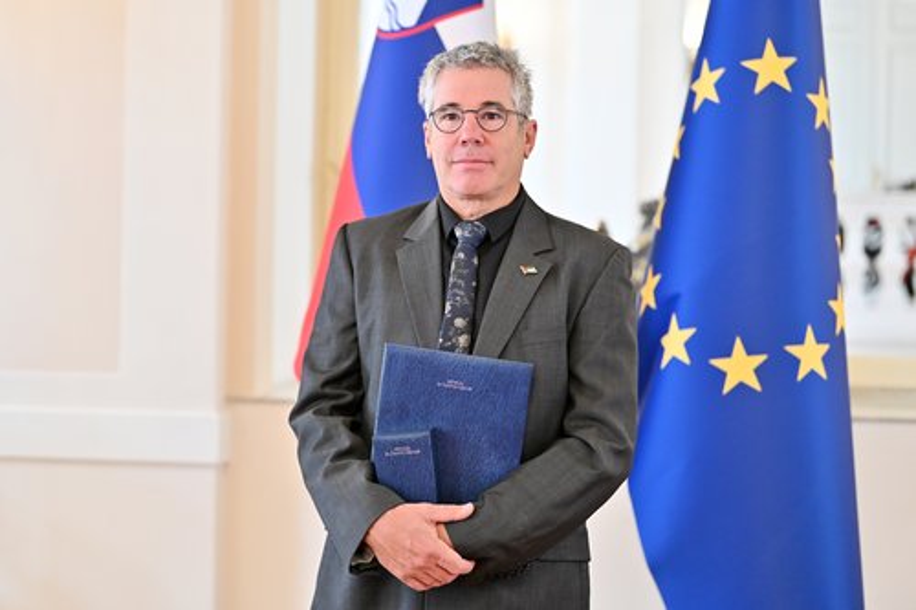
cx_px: 458
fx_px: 2086
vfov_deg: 16.6
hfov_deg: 24.8
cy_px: 305
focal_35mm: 82
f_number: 2.8
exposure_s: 1/500
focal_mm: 82
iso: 2500
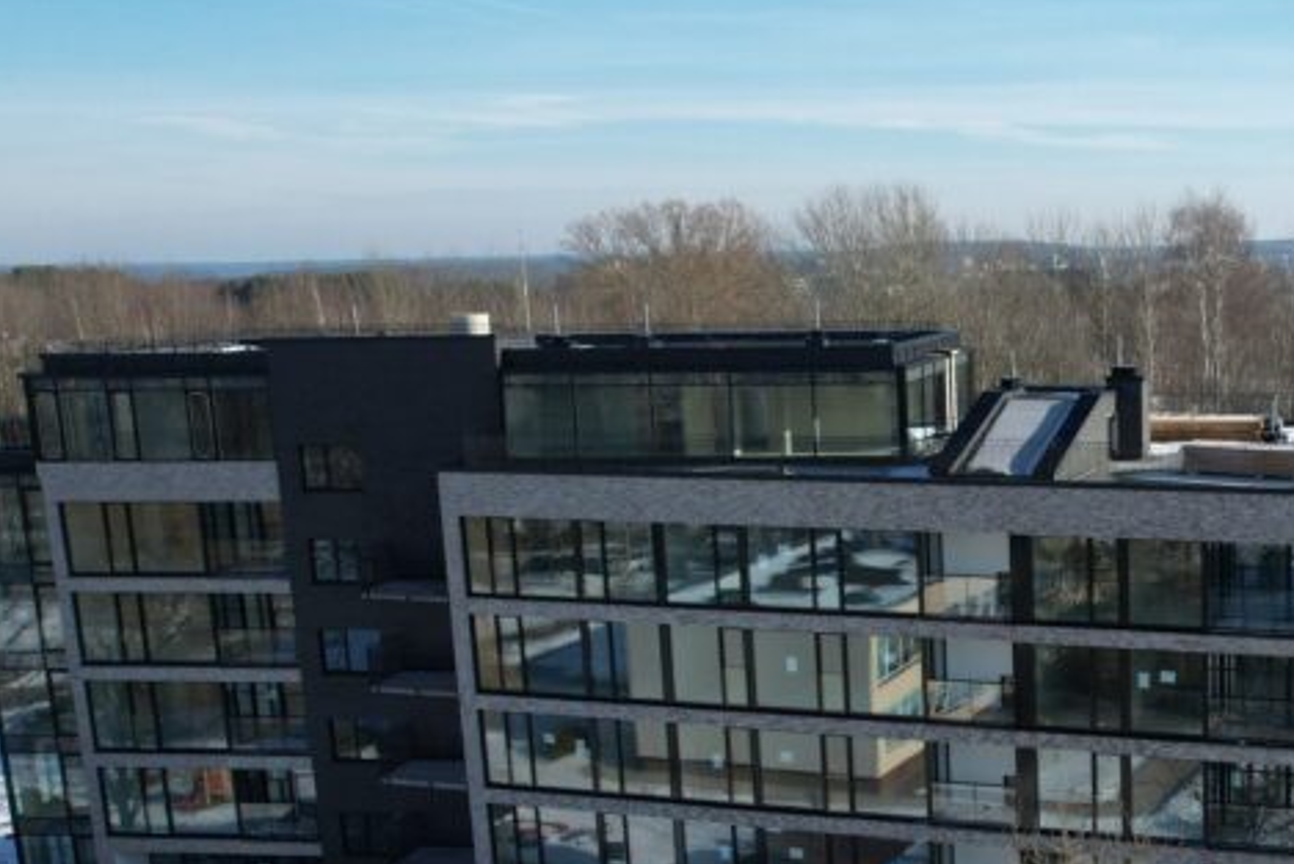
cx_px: 1178
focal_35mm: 48
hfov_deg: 38.2
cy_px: 642
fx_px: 1726
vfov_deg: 27.7
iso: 100
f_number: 2.8
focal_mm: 8.38
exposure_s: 1/1500
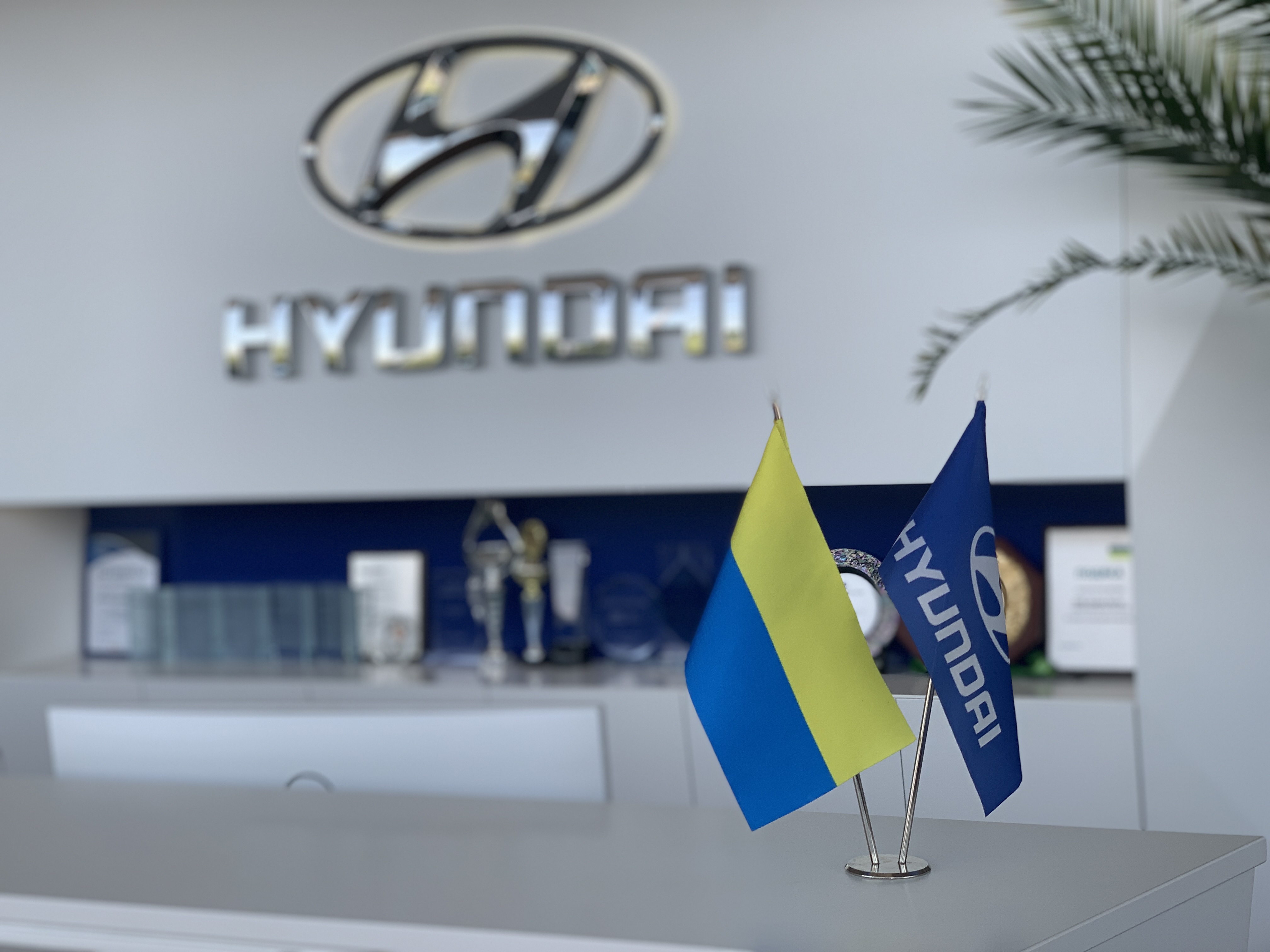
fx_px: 1908
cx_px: 635
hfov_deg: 36.8
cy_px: 476
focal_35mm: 52
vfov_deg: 28.0
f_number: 2.4
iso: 25
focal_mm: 6
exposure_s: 1/122
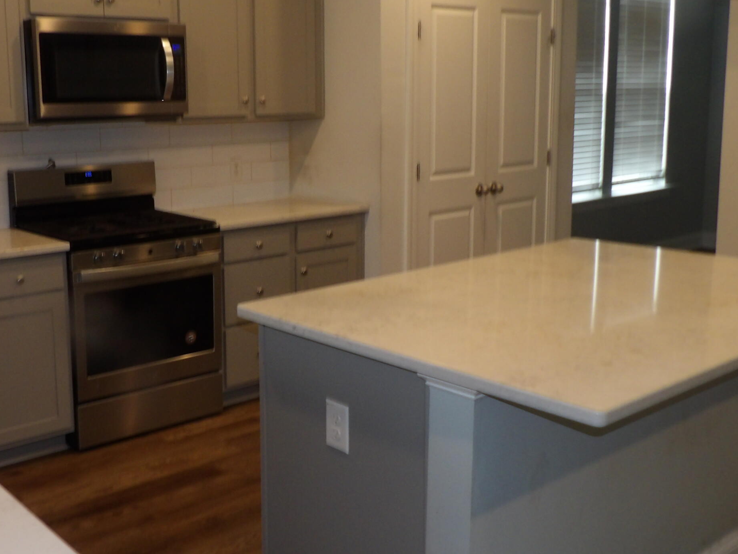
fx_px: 832
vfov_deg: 36.8
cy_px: 249
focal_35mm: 39
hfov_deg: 46.7
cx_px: 219
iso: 200
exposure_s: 1/29
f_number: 3.2
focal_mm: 4.3
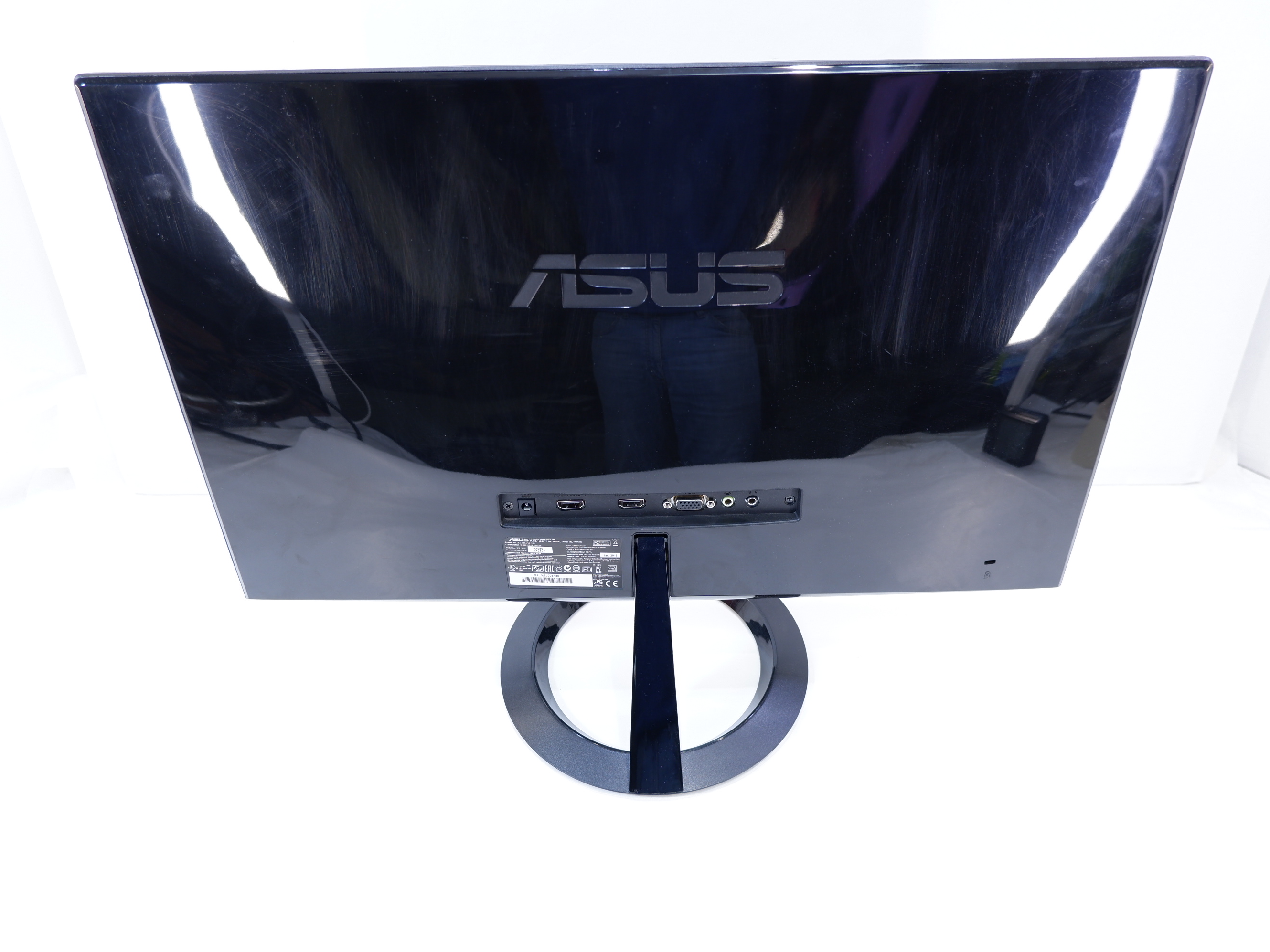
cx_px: 651
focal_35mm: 25
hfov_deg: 69.4
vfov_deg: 54.9
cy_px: 475
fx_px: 917
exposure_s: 1/34
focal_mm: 15.2
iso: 200
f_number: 3.5
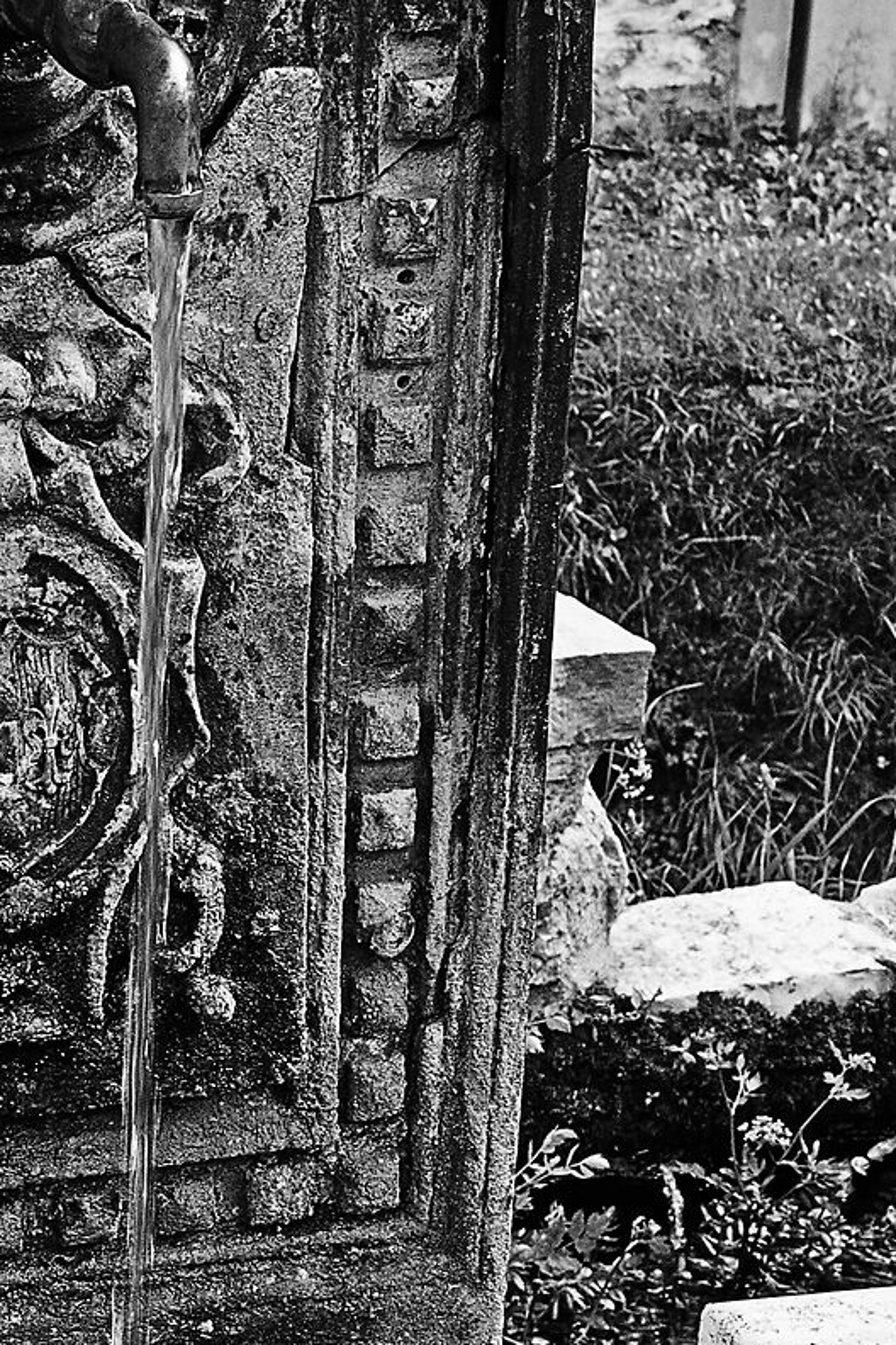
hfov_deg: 13.9
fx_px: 3621
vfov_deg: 20.8
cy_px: 1083
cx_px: -24
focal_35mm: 97
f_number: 14
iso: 1000
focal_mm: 32
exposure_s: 1/30
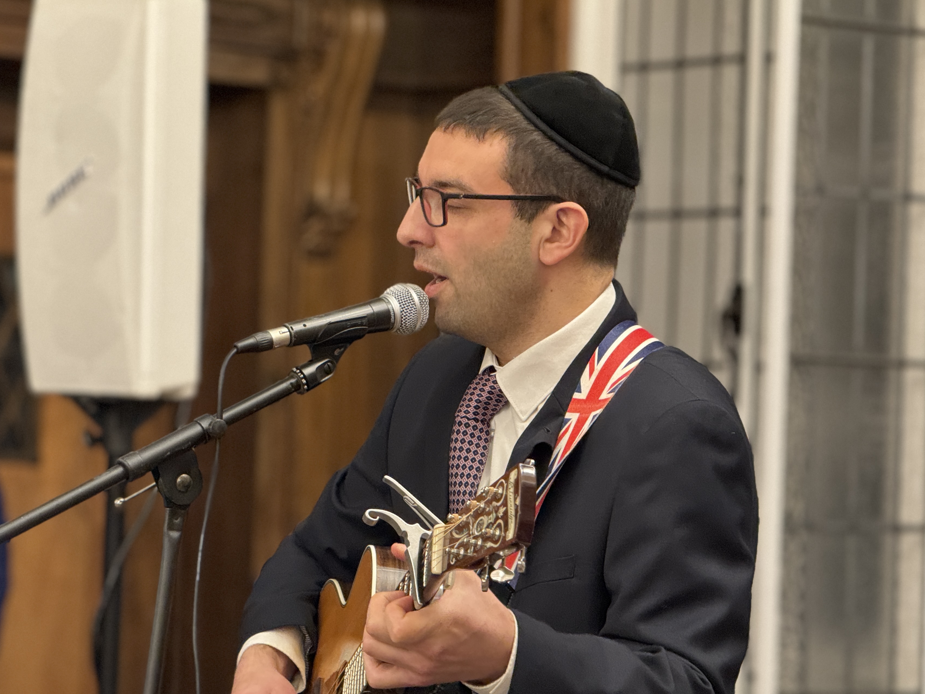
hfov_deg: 13.9
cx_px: 449
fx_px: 3794
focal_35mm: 142
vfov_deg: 10.4
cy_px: 398
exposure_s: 1/33
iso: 640
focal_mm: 15.66
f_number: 2.8
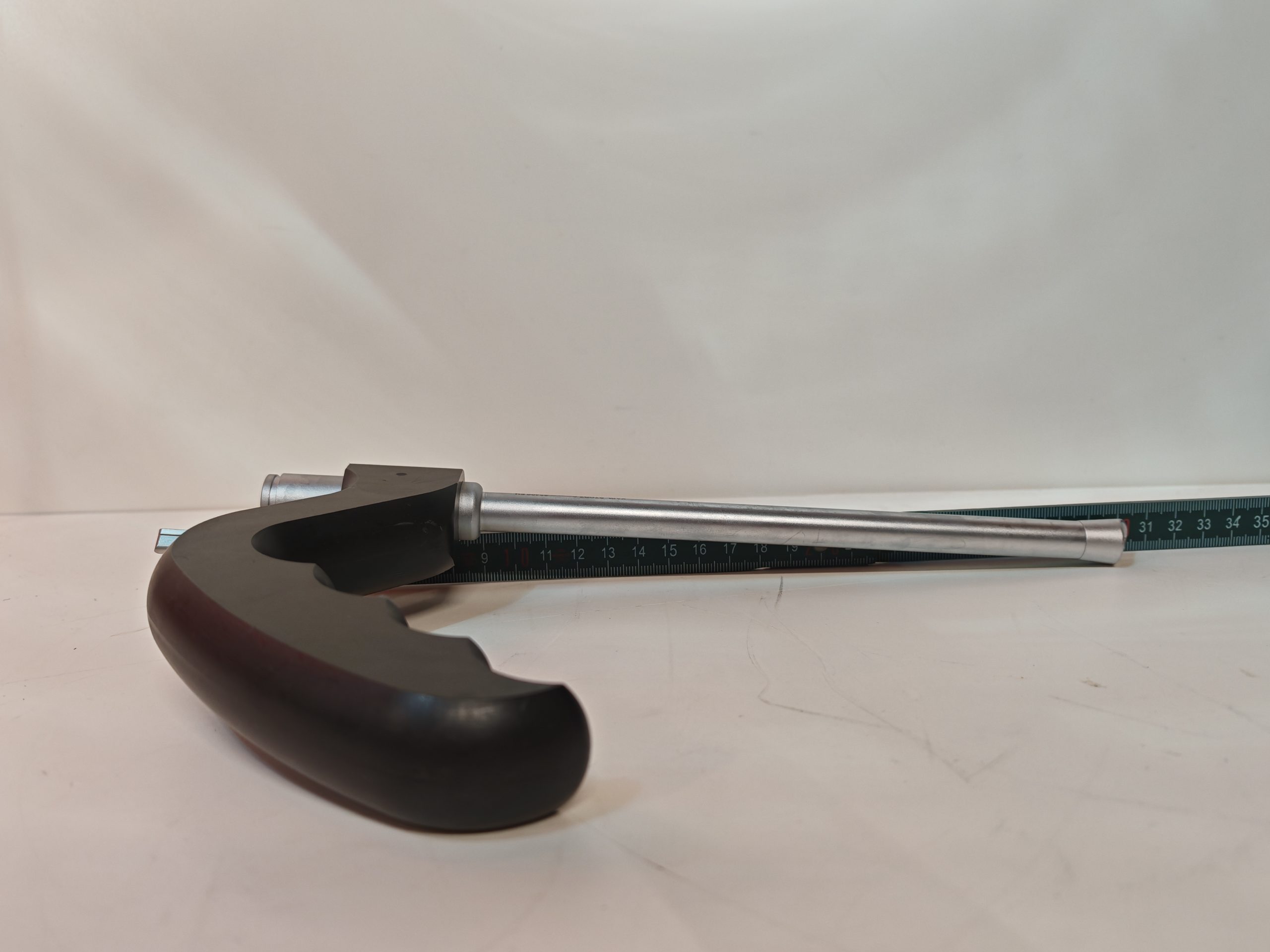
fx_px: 1027
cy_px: 476
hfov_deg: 63.4
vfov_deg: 49.7
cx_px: 635
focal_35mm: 28
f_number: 2
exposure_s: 1/100
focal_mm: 6.83
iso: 250
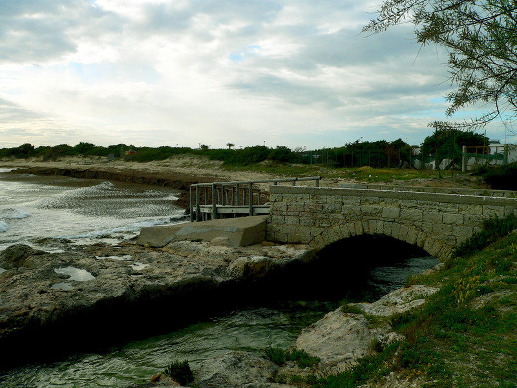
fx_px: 538
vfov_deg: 39.7
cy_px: 194
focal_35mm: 36
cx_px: 258
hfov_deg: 51.4
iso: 80
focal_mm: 6
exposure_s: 1/500
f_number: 4.6
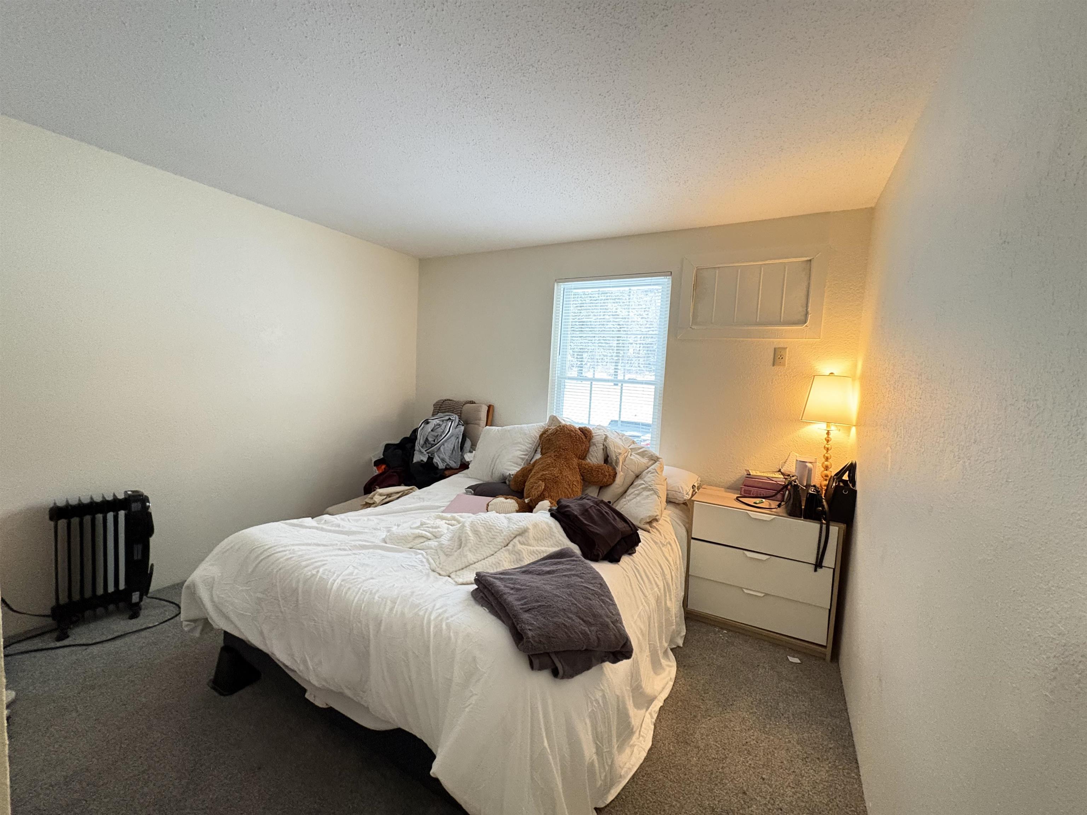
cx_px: 544
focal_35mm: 14
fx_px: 440
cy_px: 408
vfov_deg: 85.7
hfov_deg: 102.1
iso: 800
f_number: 2.2
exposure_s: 1/30
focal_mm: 2.22
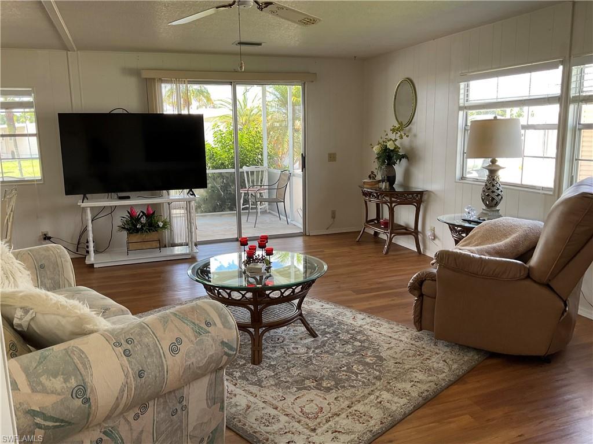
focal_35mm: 29
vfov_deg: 48.2
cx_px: 296
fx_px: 497
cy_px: 222
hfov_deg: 61.7
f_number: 1.8
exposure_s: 1/122
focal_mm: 3
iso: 40
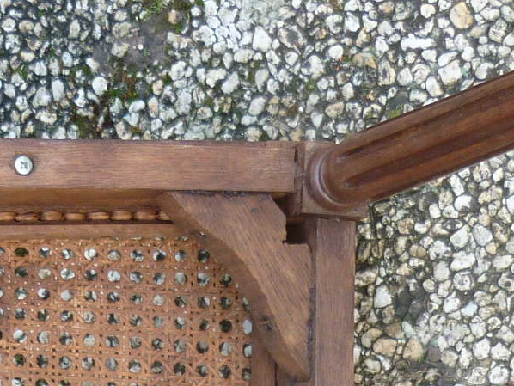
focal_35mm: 113
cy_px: 496
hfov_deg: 17.4
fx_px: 1679
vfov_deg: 12.7
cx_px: 191
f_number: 2.8
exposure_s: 1/40
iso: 100
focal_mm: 5.5
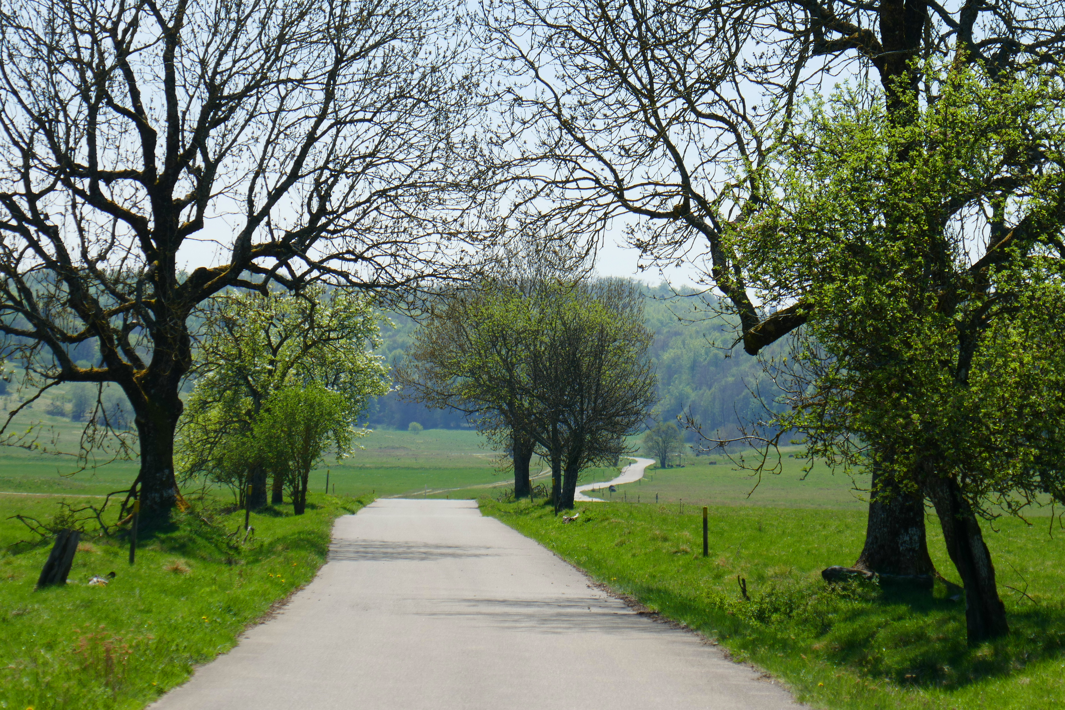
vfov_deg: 9.1
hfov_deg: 13.7
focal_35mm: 150
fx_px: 4437
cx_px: 532
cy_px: 355
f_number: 6.3
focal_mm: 52.5
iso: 125
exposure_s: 1/500
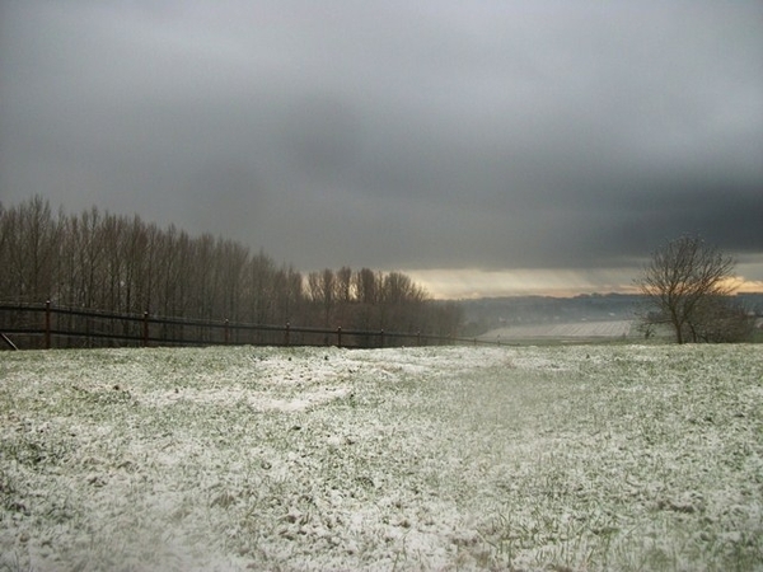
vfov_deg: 44.2
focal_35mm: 32
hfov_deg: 56.8
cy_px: 286
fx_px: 705
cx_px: 382
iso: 80
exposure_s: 1/400
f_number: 2.9
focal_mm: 5.7
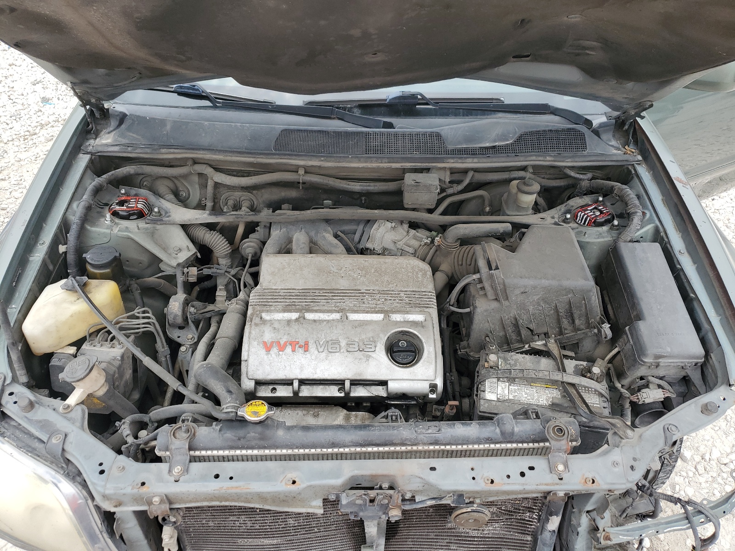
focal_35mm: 26
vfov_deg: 53.1
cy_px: 276
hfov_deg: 67.3
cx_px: 368
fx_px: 552
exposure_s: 1/833
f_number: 1.5
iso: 50
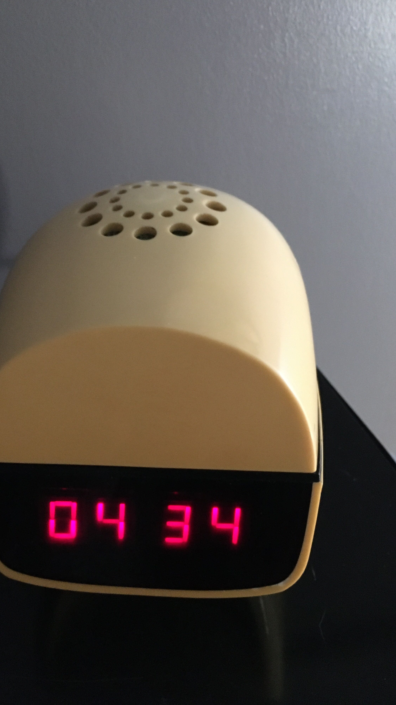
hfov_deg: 36.4
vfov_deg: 61.0
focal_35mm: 32
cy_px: 349
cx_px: 145
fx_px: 597
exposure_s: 1/17
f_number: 2.2
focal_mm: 4.15
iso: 400
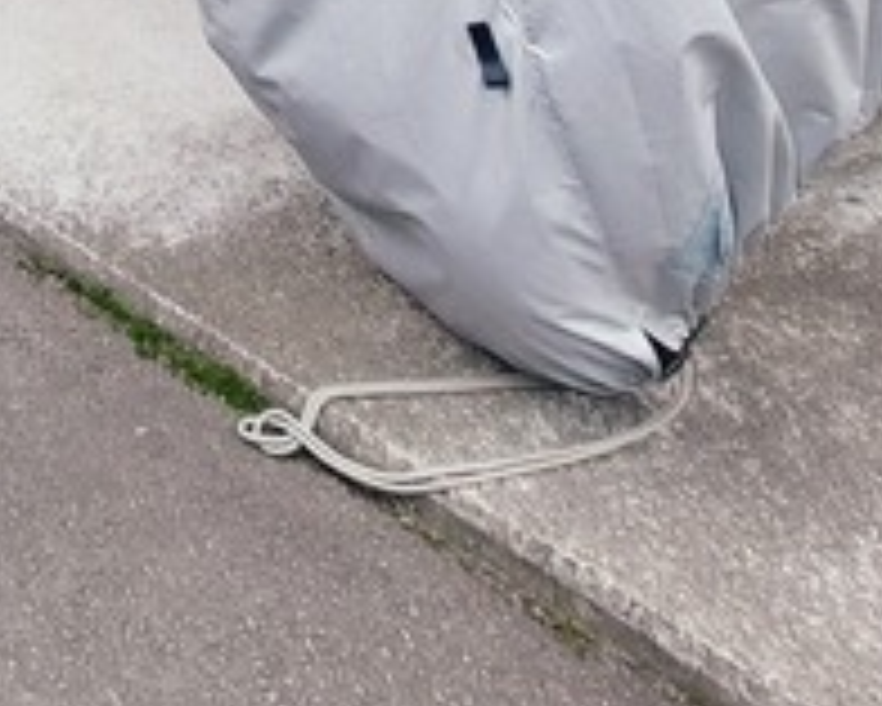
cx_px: -230
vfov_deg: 16.1
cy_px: -859
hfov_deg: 26.4
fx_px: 1619
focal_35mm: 62
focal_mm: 1.74
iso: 50
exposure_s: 1/213
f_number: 2.2
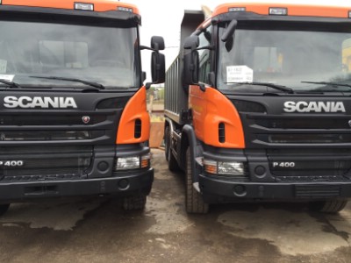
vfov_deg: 48.2
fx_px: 294
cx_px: 176
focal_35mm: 29
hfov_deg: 61.7
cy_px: 132
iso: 32
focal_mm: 4.15
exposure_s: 1/316
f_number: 2.2
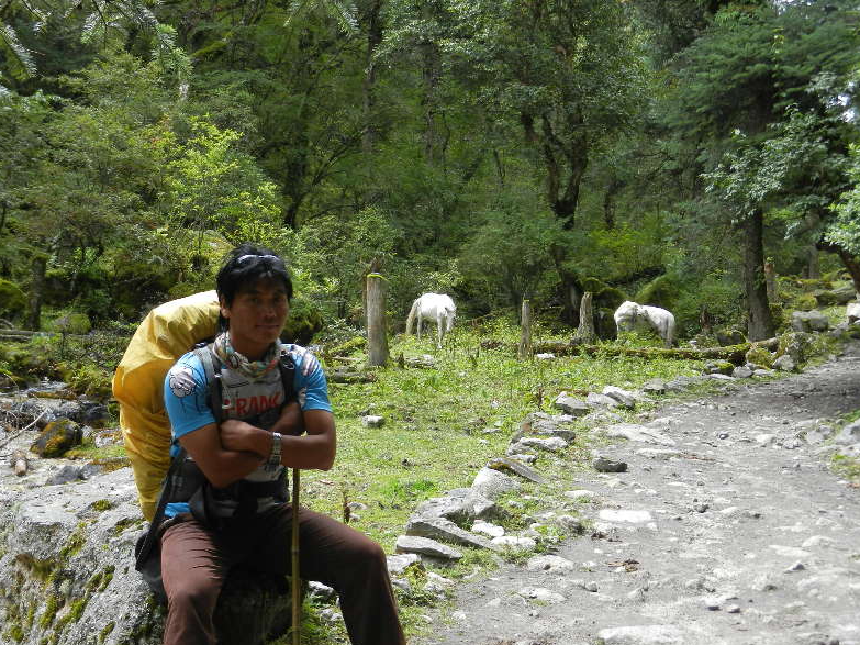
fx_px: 1143
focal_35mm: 46
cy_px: 321
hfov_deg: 41.2
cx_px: 433
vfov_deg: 31.5
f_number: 4.2
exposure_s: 1/200
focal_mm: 8.2
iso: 160
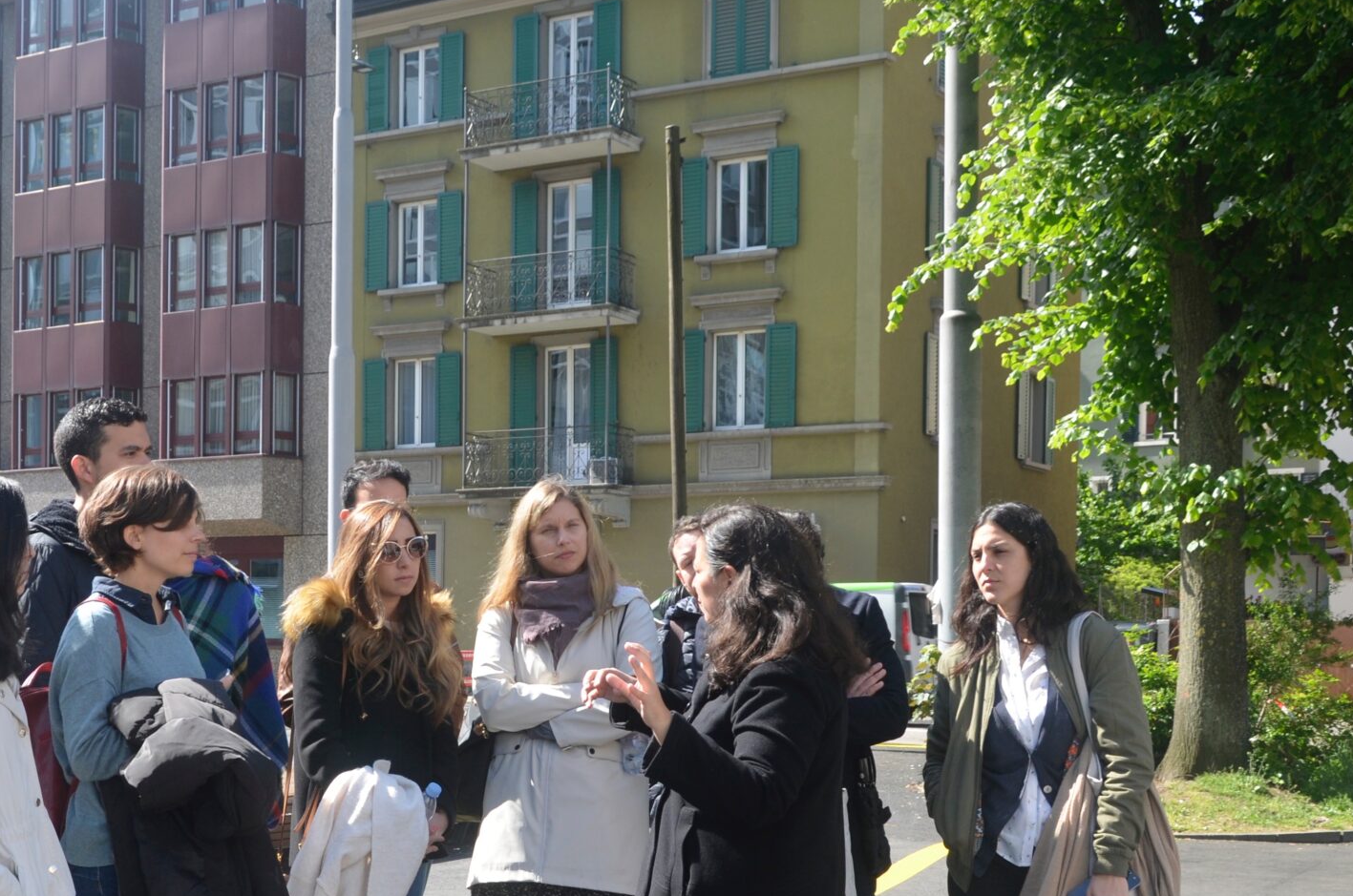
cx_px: 365
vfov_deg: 23.3
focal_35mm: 57
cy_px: 739
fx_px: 2135
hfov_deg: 34.5
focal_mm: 21
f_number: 7.1
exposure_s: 1/200
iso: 200
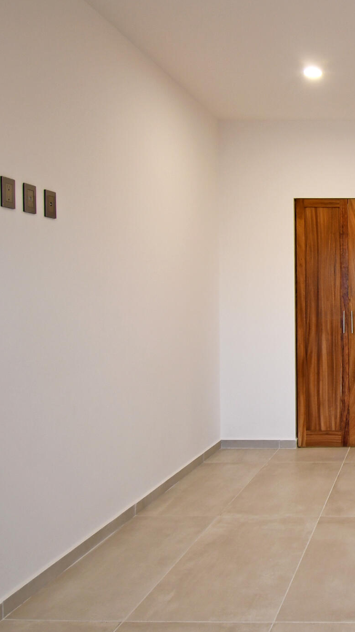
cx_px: 454
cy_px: 295
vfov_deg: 58.0
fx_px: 569
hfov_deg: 28.7
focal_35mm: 34
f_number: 4.5
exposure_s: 1/15
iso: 200
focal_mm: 10
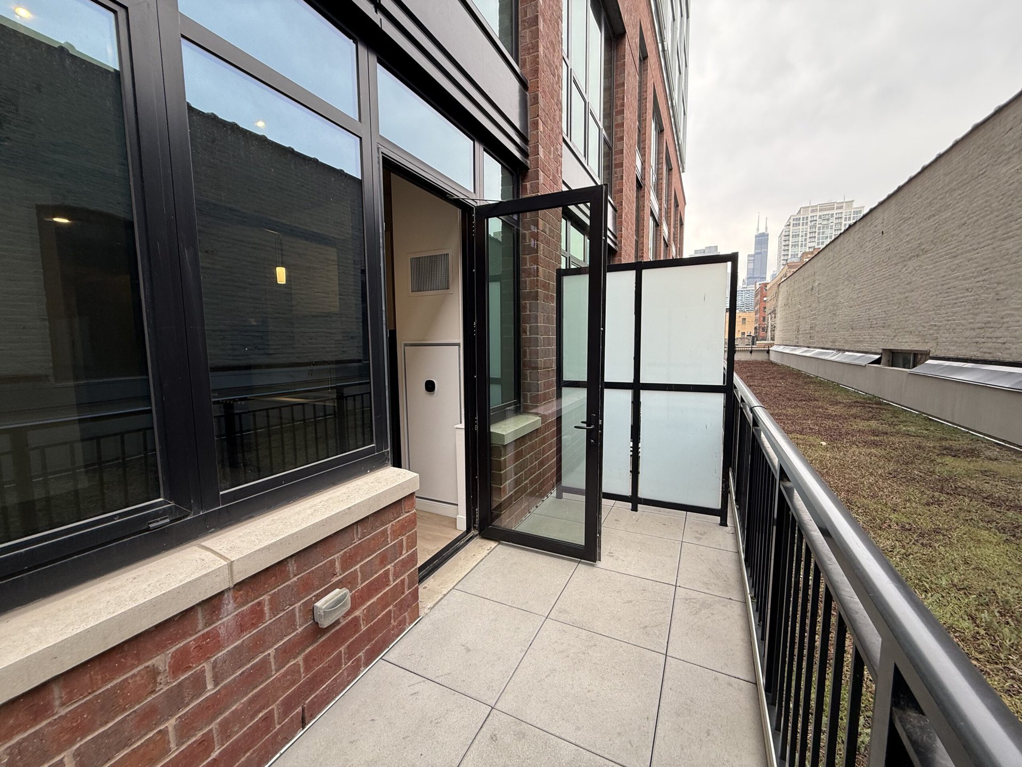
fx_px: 413
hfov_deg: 102.1
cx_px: 511
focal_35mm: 14
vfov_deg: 85.7
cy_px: 384
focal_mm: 2.22
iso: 50
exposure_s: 1/99
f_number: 2.2
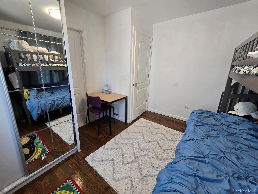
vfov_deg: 89.9
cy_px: 97
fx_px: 97
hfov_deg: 106.2
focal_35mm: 13
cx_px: 129
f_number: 2.2
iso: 125
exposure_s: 1/60.2
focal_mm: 2.2
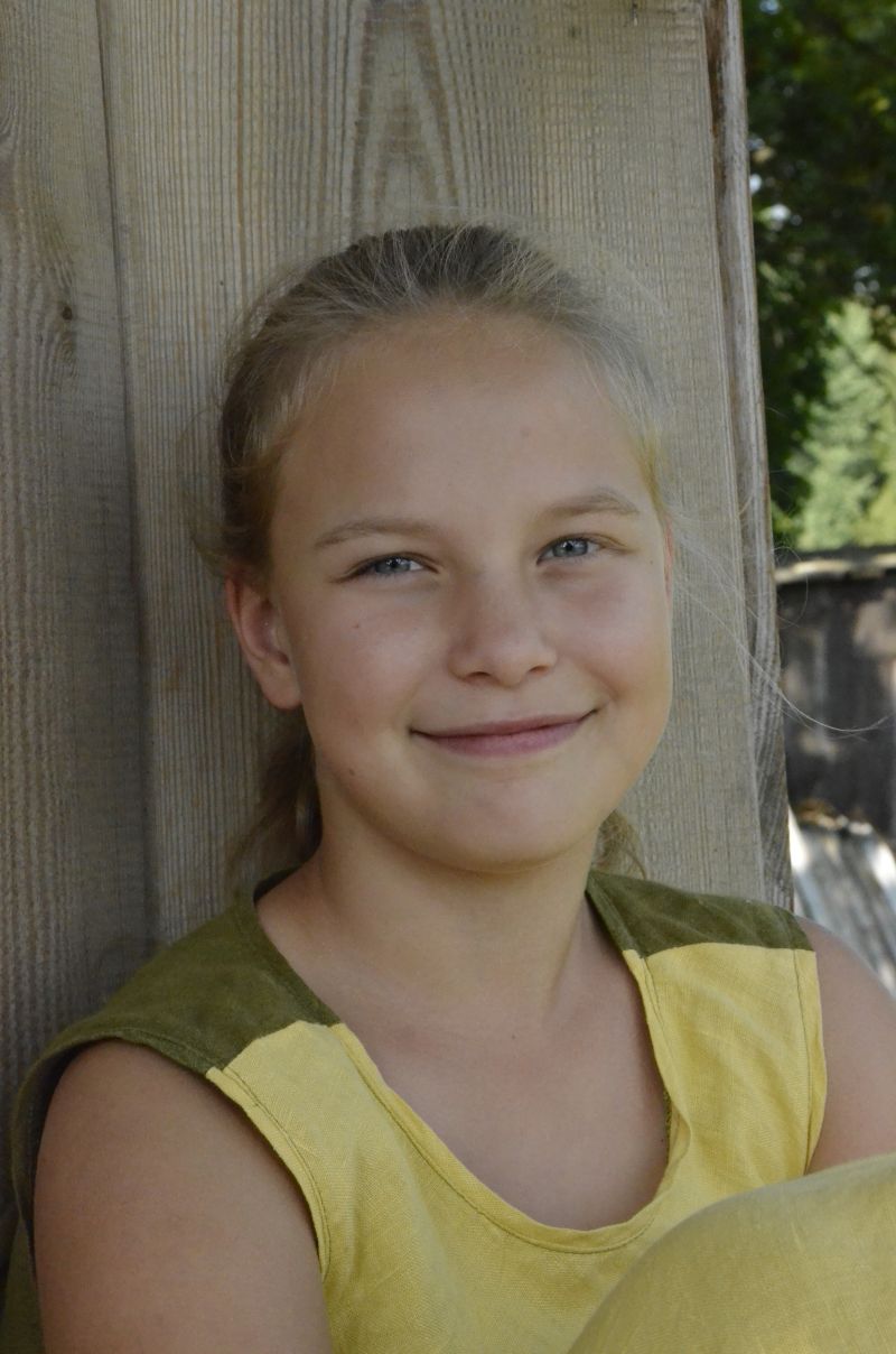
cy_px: 677
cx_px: 448
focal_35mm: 82
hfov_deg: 16.5
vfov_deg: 24.7
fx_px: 3094
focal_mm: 55
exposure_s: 1/1600
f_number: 14
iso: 6400
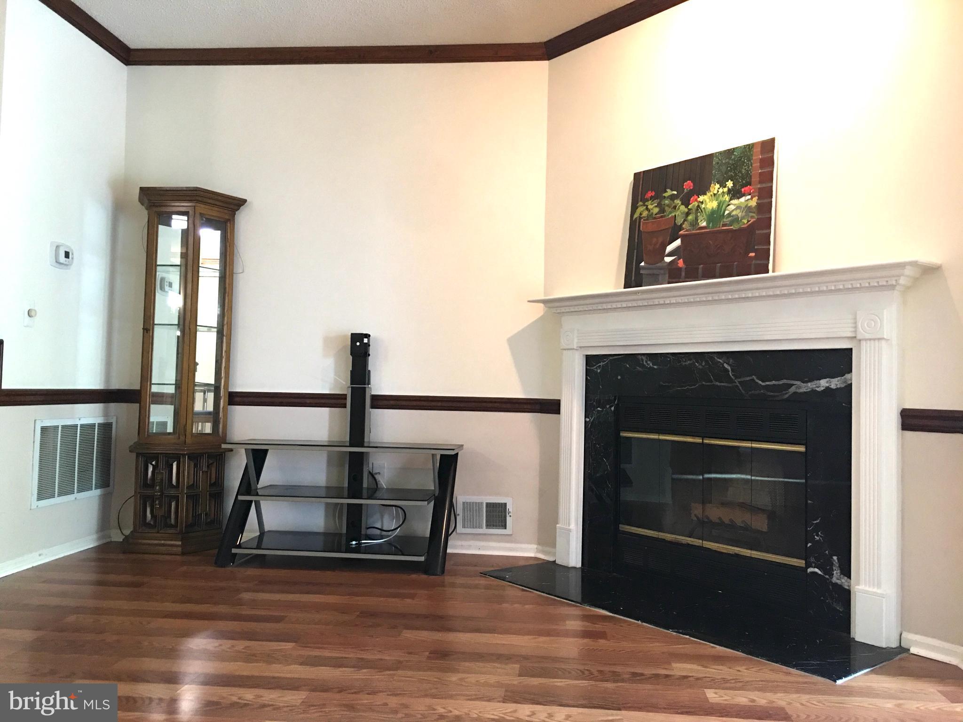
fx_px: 807
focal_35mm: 29
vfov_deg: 48.2
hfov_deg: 61.7
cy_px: 361
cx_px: 482
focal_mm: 4.15
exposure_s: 1/15
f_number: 2.2
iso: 80
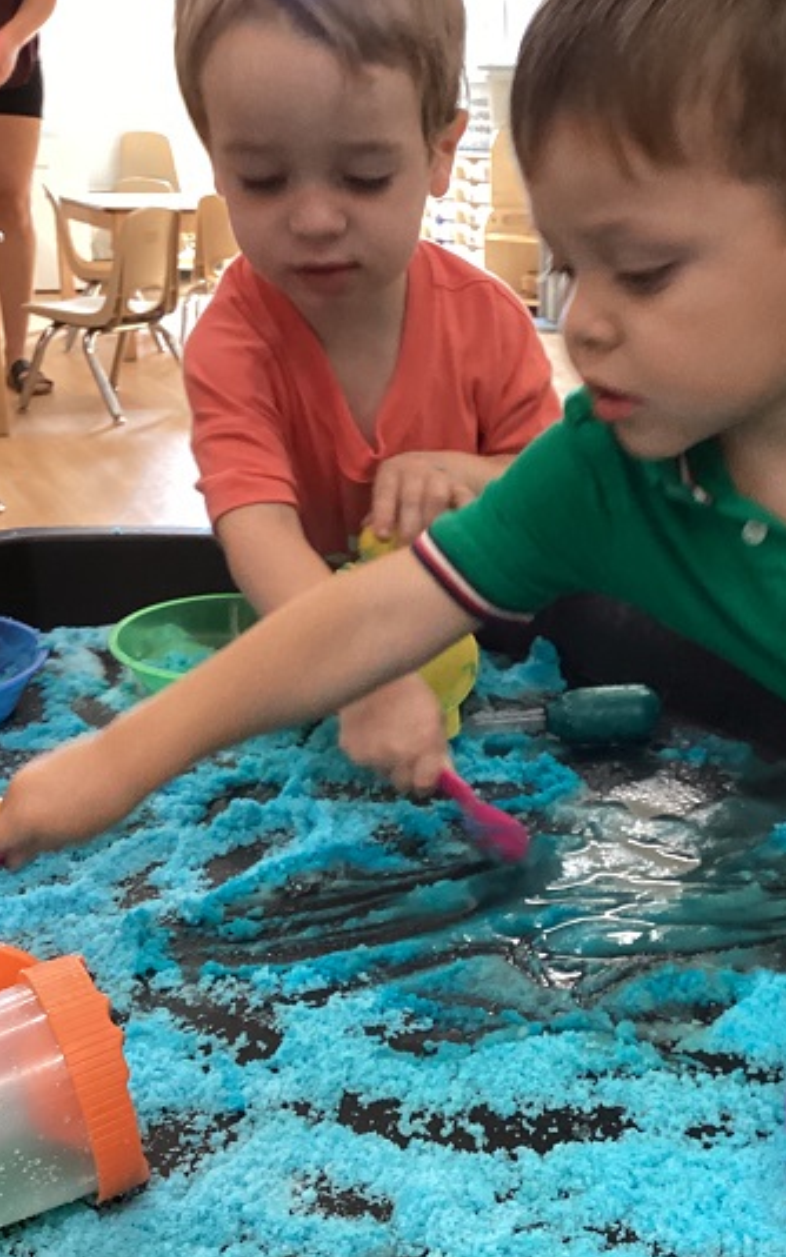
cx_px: 541
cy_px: 690
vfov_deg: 48.1
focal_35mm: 41
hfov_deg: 31.0
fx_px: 1404
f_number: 2.4
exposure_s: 1/33
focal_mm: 3.3
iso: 320
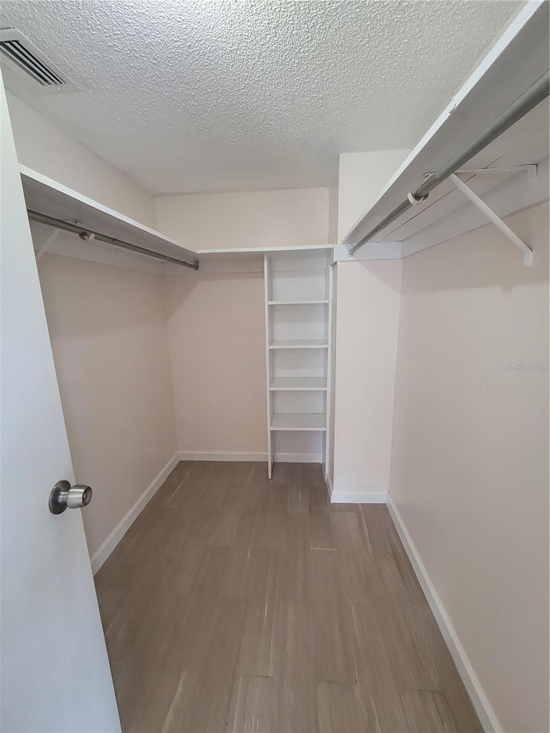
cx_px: 275
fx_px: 275
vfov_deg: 106.2
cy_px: 366
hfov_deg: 89.9
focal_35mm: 13
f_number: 2.2
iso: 160
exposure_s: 1/60
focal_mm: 2.2
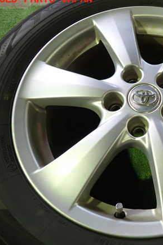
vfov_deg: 53.1
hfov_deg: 34.0
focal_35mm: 36
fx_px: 244
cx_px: 159
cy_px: 119
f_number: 2
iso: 200
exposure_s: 1/30
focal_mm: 4.5
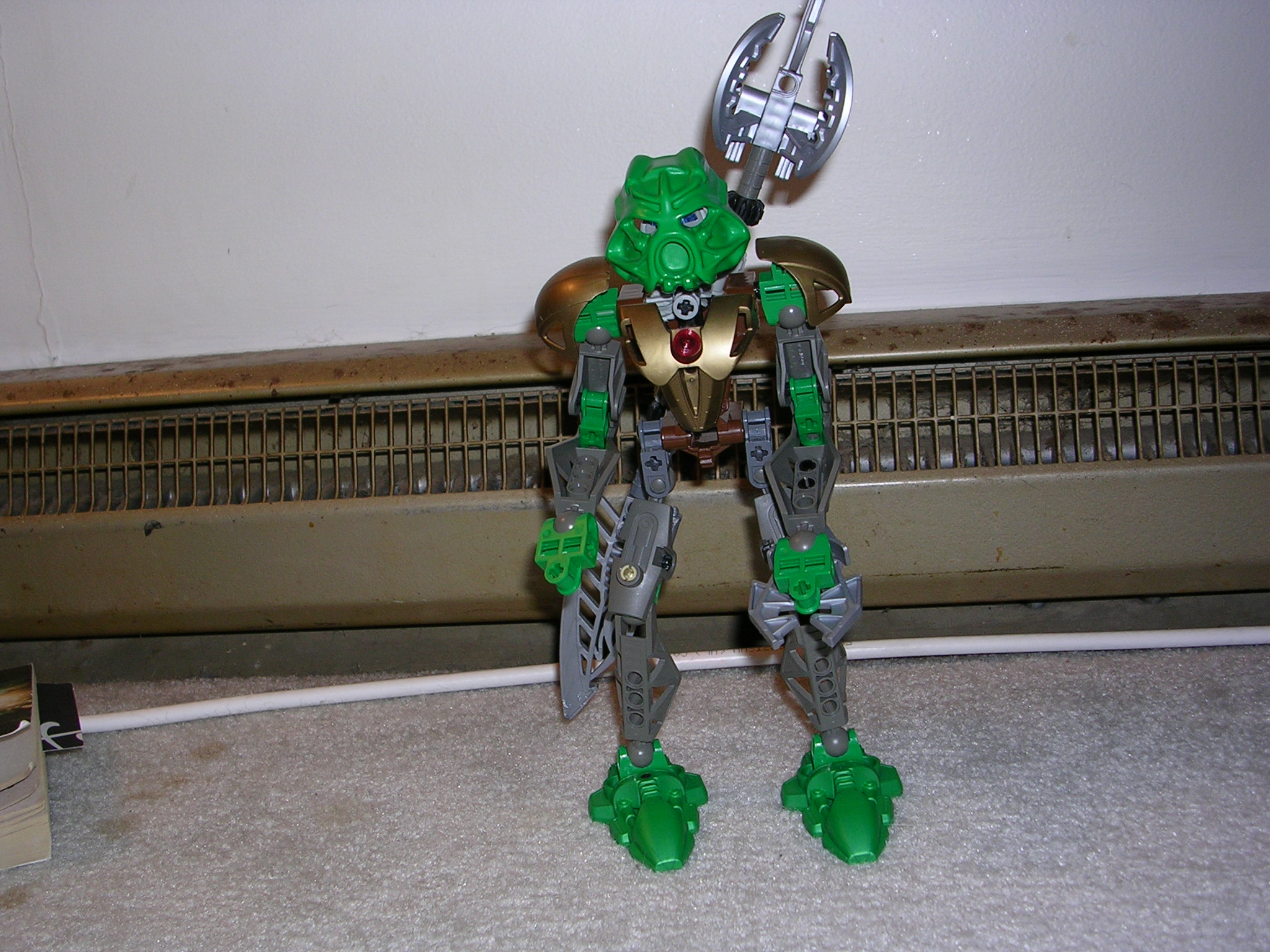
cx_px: 635
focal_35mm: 43
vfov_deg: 33.6
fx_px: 1578
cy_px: 476
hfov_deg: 43.9
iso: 50
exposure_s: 1/60.1
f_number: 3
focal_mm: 6.6
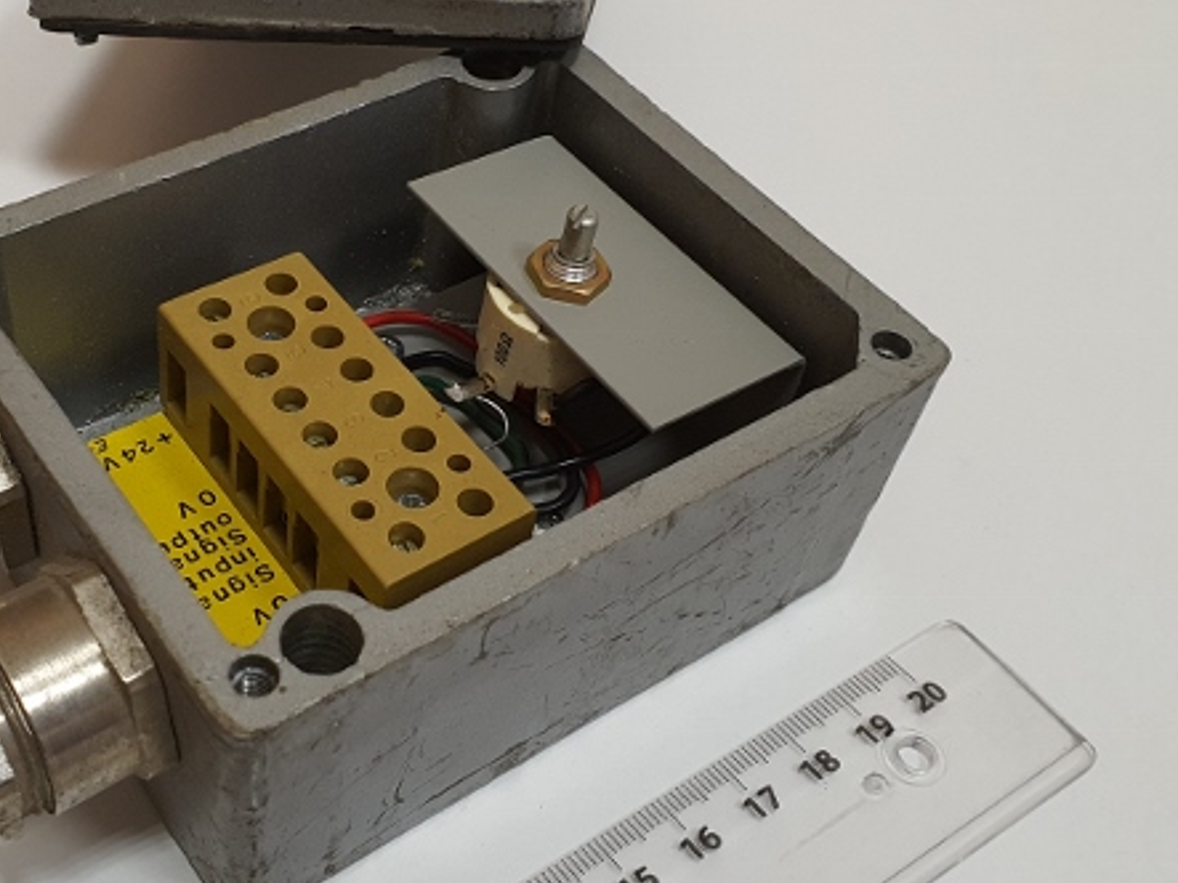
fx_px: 1599
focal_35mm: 47
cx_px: 367
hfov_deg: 39.8
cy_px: 362
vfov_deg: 30.8
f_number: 2.4
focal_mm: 4.3
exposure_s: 1/50
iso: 200
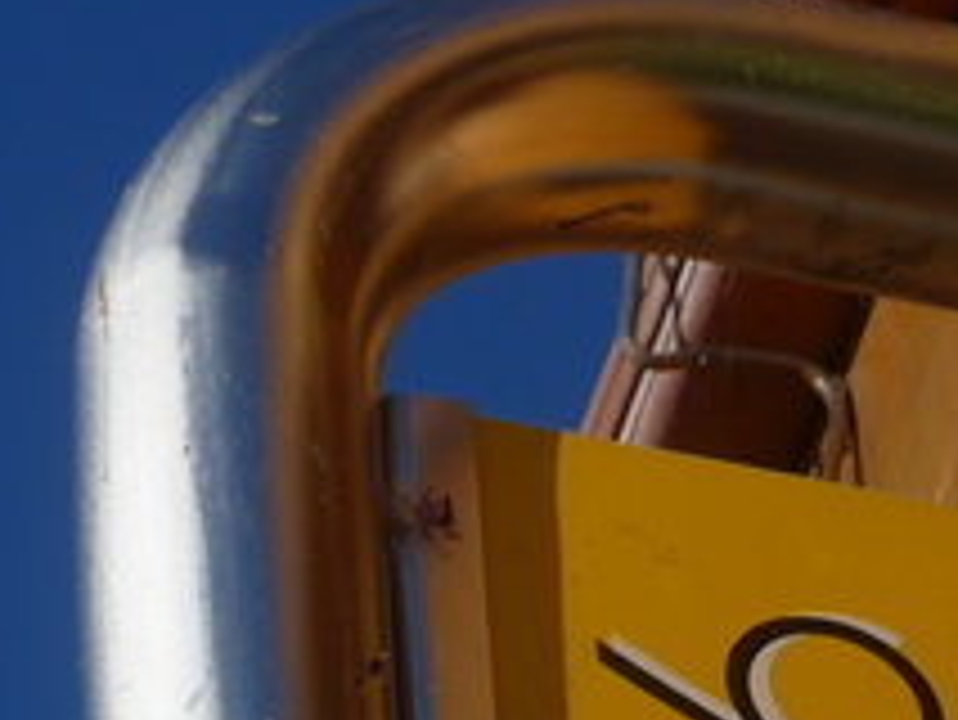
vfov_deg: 3.5
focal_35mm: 416
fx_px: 11519
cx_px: 2406
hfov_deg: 4.6
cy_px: 1498
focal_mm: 15
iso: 80
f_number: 4.2
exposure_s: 1/1300
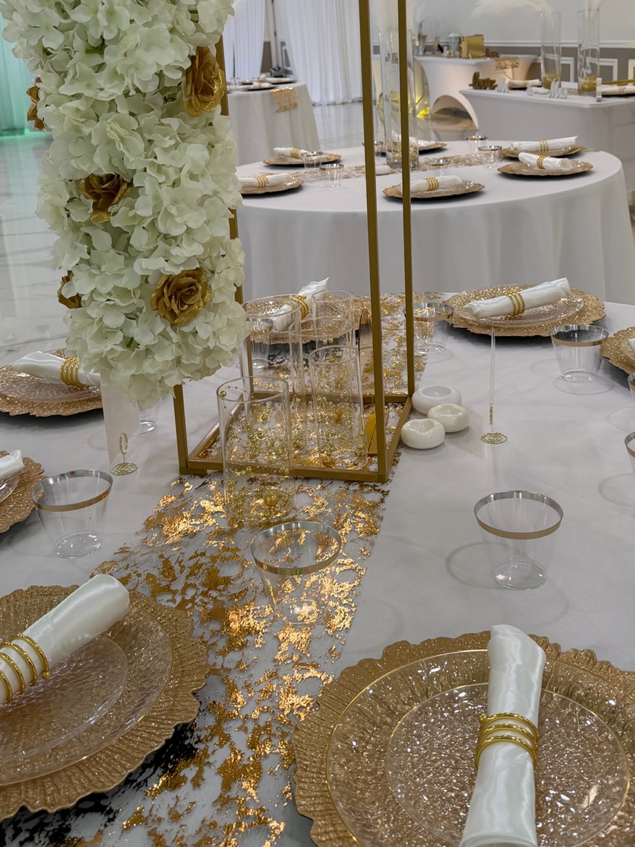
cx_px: 353
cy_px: 254
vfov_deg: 45.8
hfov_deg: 35.9
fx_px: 978
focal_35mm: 40
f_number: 1.78
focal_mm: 6.76
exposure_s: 1/120
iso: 125
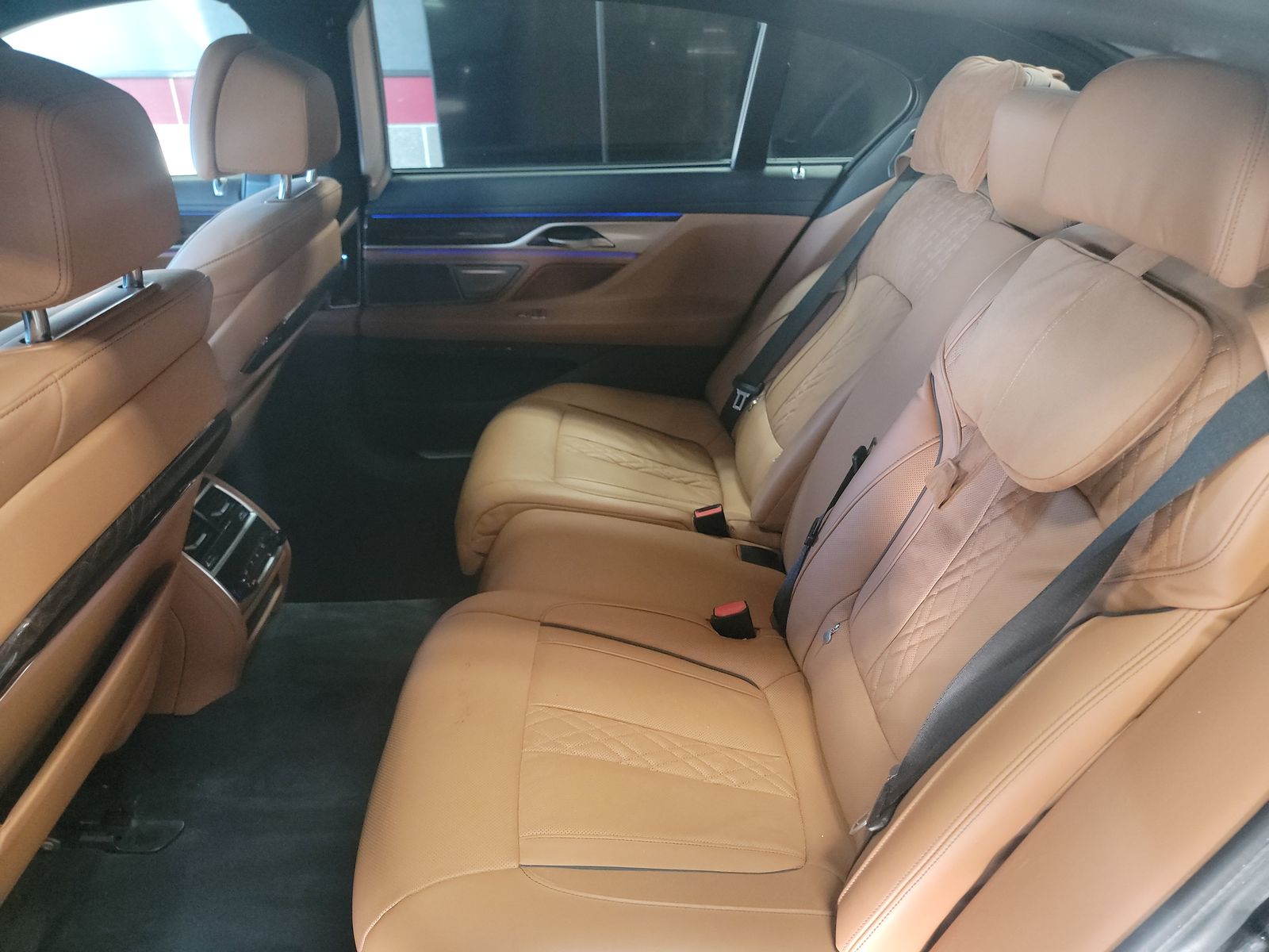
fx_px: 880
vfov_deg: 56.8
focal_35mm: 24
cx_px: 634
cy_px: 476
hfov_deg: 71.6
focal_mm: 6.7
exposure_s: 1/59
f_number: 1.8
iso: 981
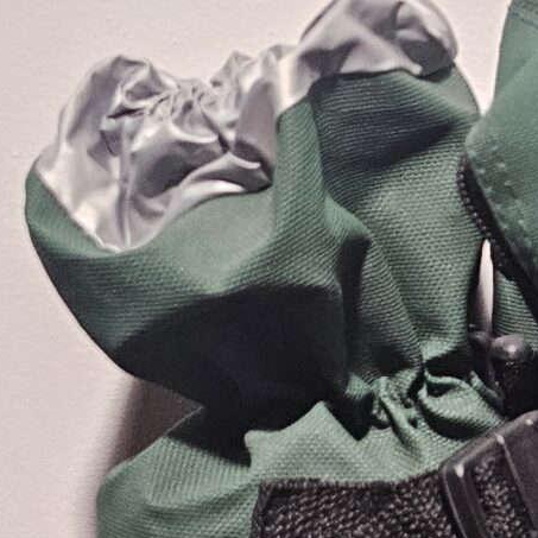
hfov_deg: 13.4
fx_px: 2022
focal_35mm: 115
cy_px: 532
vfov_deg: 14.9
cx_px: 1018
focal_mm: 6.3
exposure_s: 1/120
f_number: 1.7
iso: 250
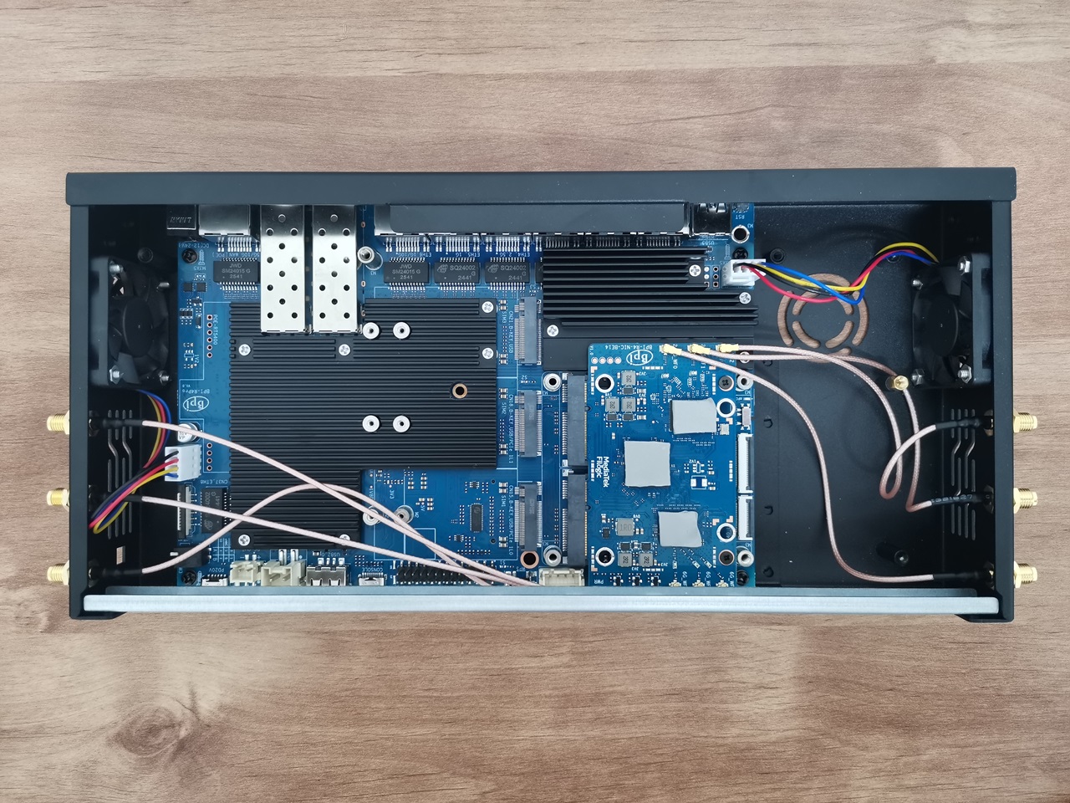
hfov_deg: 67.3
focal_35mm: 26
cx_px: 535
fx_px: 804
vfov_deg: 53.1
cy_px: 402
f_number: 1.8
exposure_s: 1/33.3
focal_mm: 4.75
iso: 320
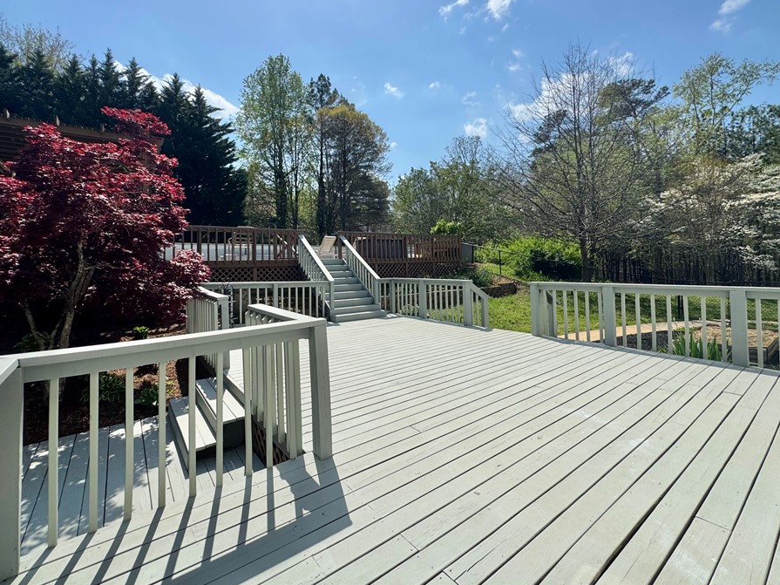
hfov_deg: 94.5
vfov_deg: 77.7
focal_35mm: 16
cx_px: 391
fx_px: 360
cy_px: 254
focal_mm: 2.22
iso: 50
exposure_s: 1/2874
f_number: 2.2
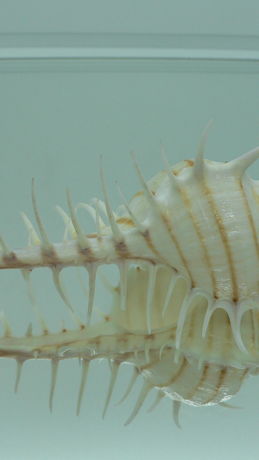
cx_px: 120
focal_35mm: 51
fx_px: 622
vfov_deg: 40.6
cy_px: 230
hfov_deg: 23.5
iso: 80
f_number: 2.8
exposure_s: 1/80
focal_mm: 4.6
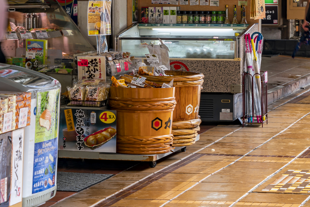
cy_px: 8
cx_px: 267
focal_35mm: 171
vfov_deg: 8.0
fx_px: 1473
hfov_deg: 11.9
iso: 100
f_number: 8
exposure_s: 1/15
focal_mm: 67
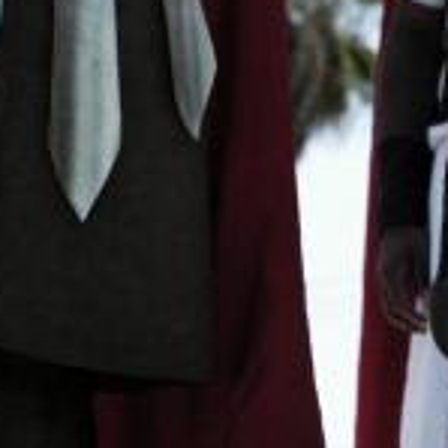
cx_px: 532
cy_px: 93
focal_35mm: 240
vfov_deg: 7.3
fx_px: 3514
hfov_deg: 7.2
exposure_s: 1/4000
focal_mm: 70
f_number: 6.3
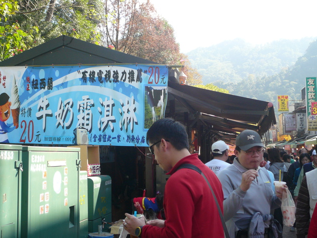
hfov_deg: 38.9
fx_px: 449
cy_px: 119
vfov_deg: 29.7
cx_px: 158
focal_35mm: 49
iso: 100
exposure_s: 1/200
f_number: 3.6
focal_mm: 8.1
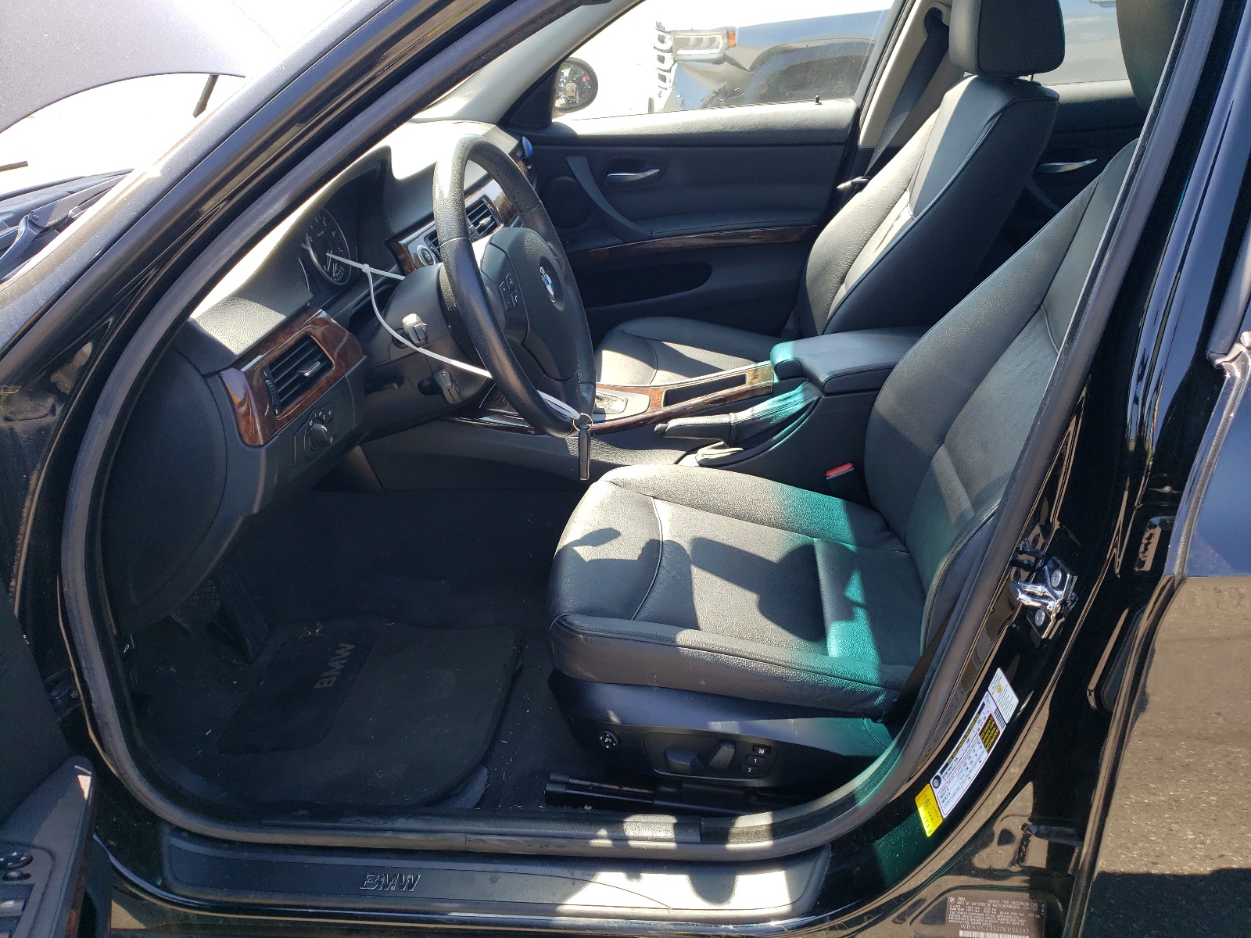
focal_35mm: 26
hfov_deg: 67.3
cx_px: 626
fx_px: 940
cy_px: 469
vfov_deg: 53.1
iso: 50
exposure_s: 1/345
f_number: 1.5
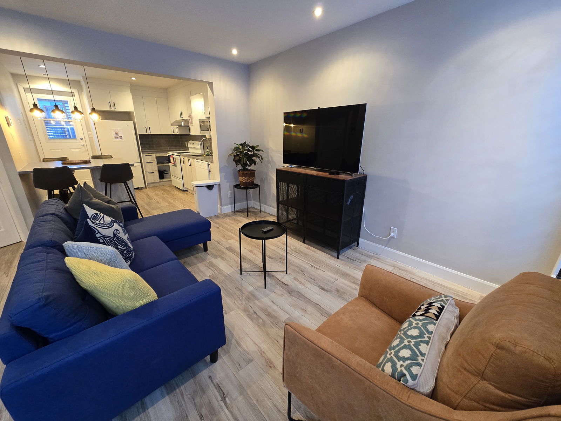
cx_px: 280
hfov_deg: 106.2
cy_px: 210
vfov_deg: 89.9
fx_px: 211
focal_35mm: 13
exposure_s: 1/60
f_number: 2.2
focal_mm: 2.2
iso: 400
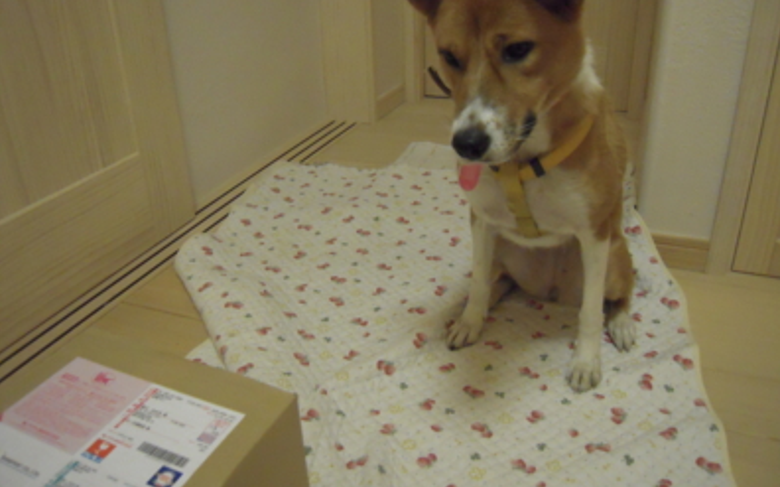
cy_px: 219
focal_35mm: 30
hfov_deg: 62.9
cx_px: 392
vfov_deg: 41.7
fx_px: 637
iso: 1000
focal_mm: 5
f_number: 2.7
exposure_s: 1/125
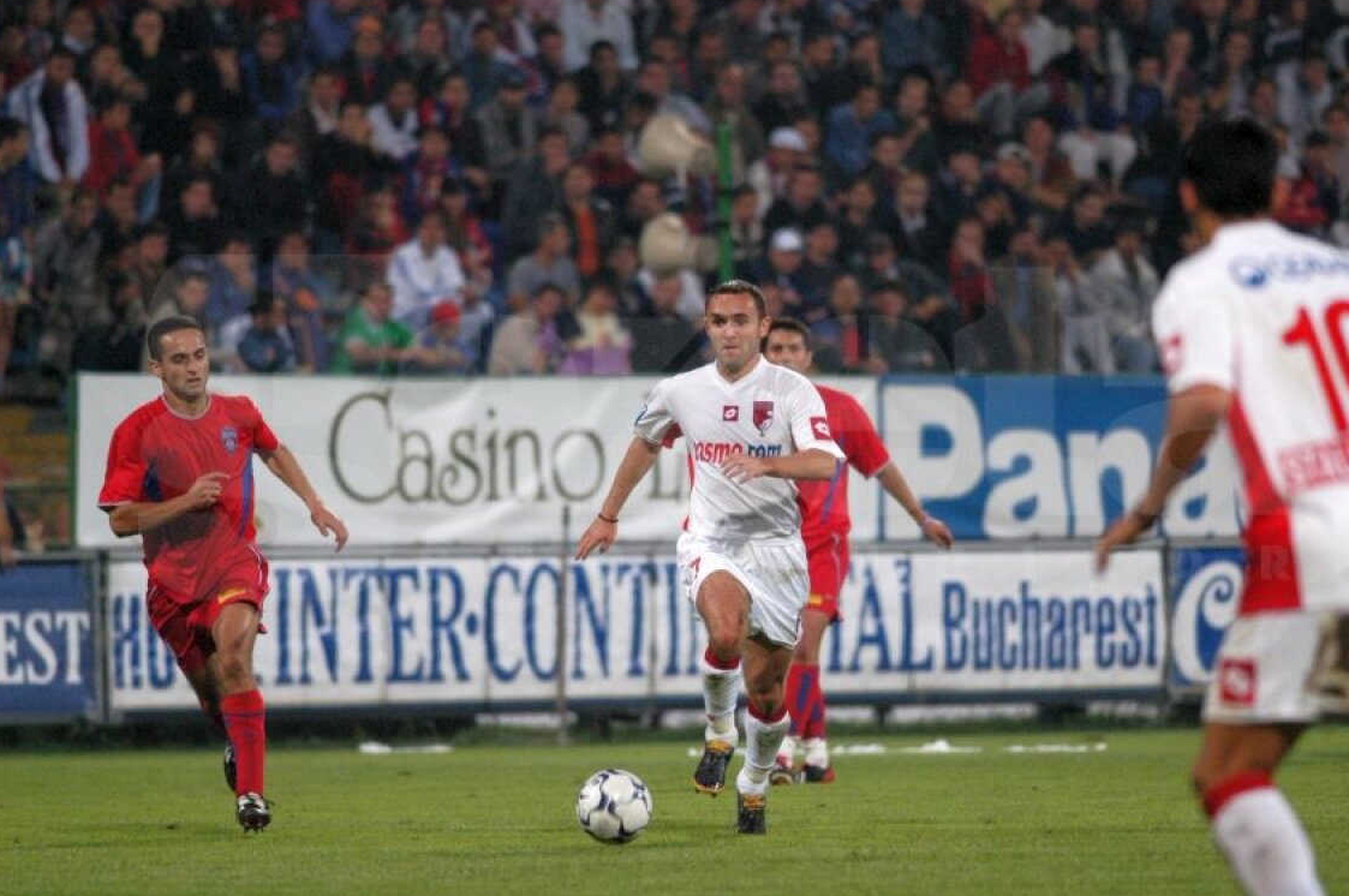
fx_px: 18003
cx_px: 715
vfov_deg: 2.9
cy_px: 475
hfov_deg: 4.3
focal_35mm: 481
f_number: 4
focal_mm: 300
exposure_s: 1/400
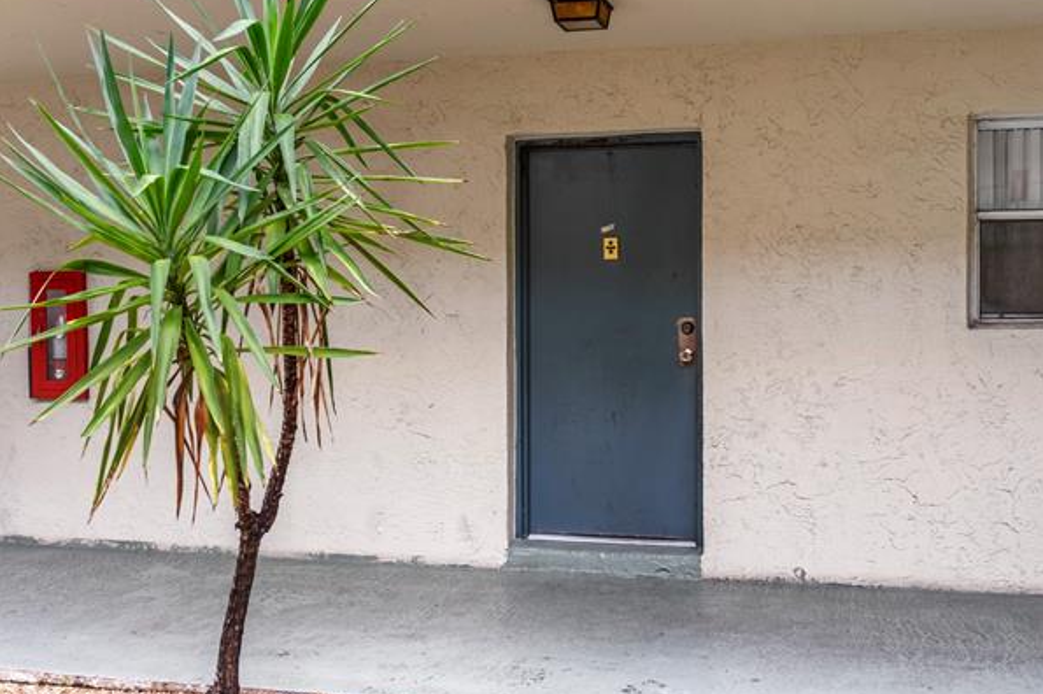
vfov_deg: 34.2
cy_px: 329
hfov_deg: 49.3
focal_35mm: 39
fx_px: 1129
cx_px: 614
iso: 125
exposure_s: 1/5
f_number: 4
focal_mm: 19.2
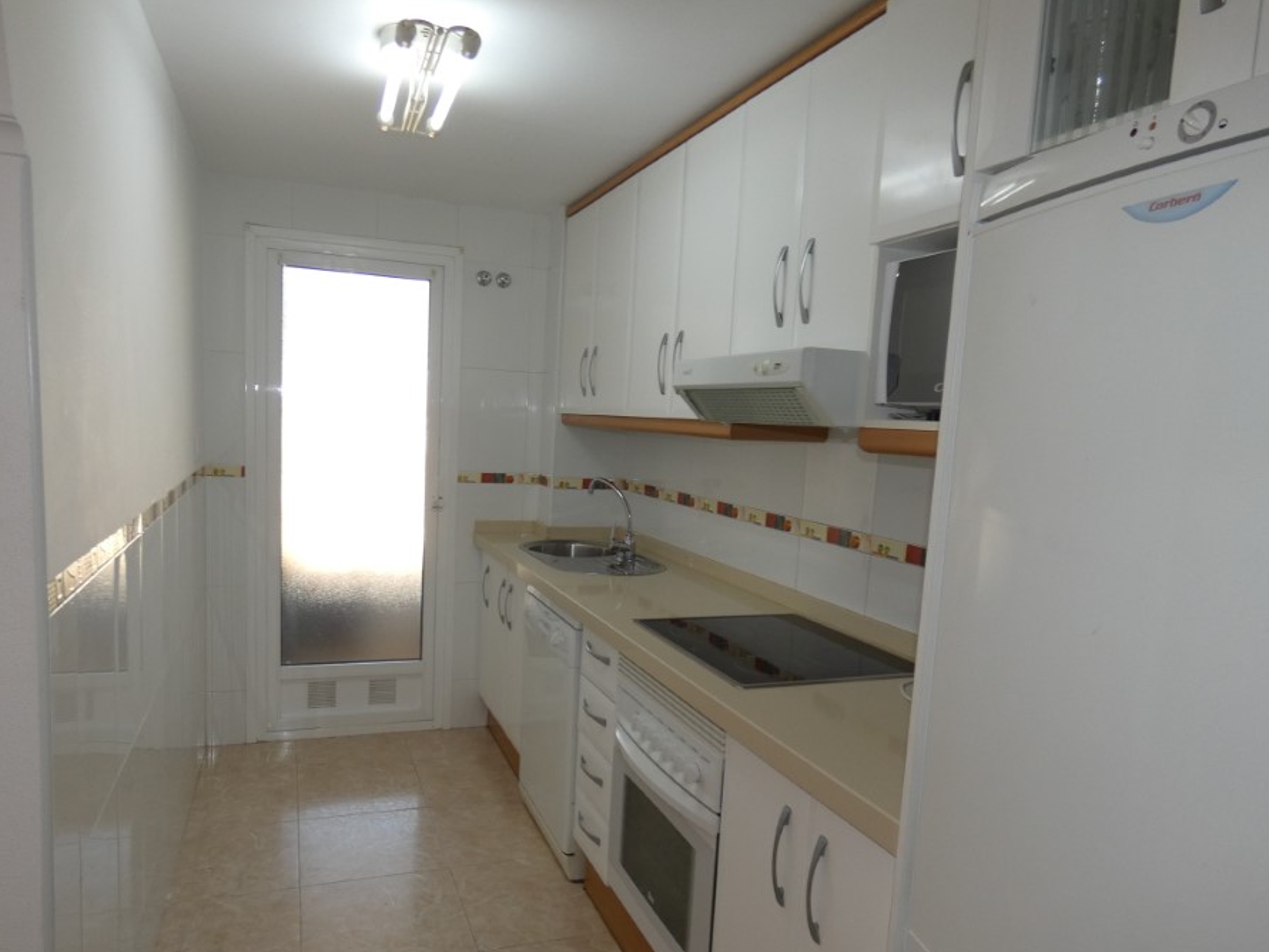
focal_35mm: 23
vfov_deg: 58.7
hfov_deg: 73.8
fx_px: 843
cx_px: 592
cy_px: 540
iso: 125
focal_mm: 3.6
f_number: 2.8
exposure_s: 1/60
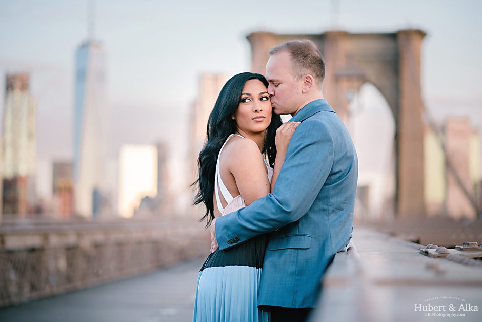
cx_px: 241
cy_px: 161
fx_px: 1138
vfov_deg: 16.1
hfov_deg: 23.9
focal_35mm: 85
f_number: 1.8
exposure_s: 1/250
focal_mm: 85
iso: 400
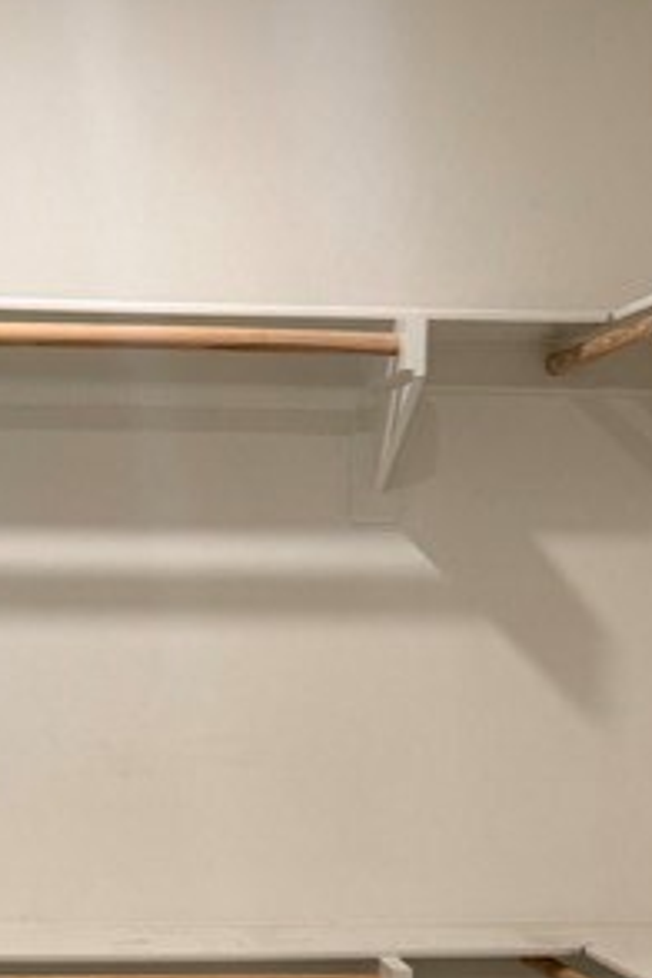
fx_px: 2363
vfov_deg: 22.1
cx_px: 223
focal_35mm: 87
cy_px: 1074
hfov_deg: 15.7
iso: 200
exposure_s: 1/120
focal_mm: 6.76
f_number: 1.78
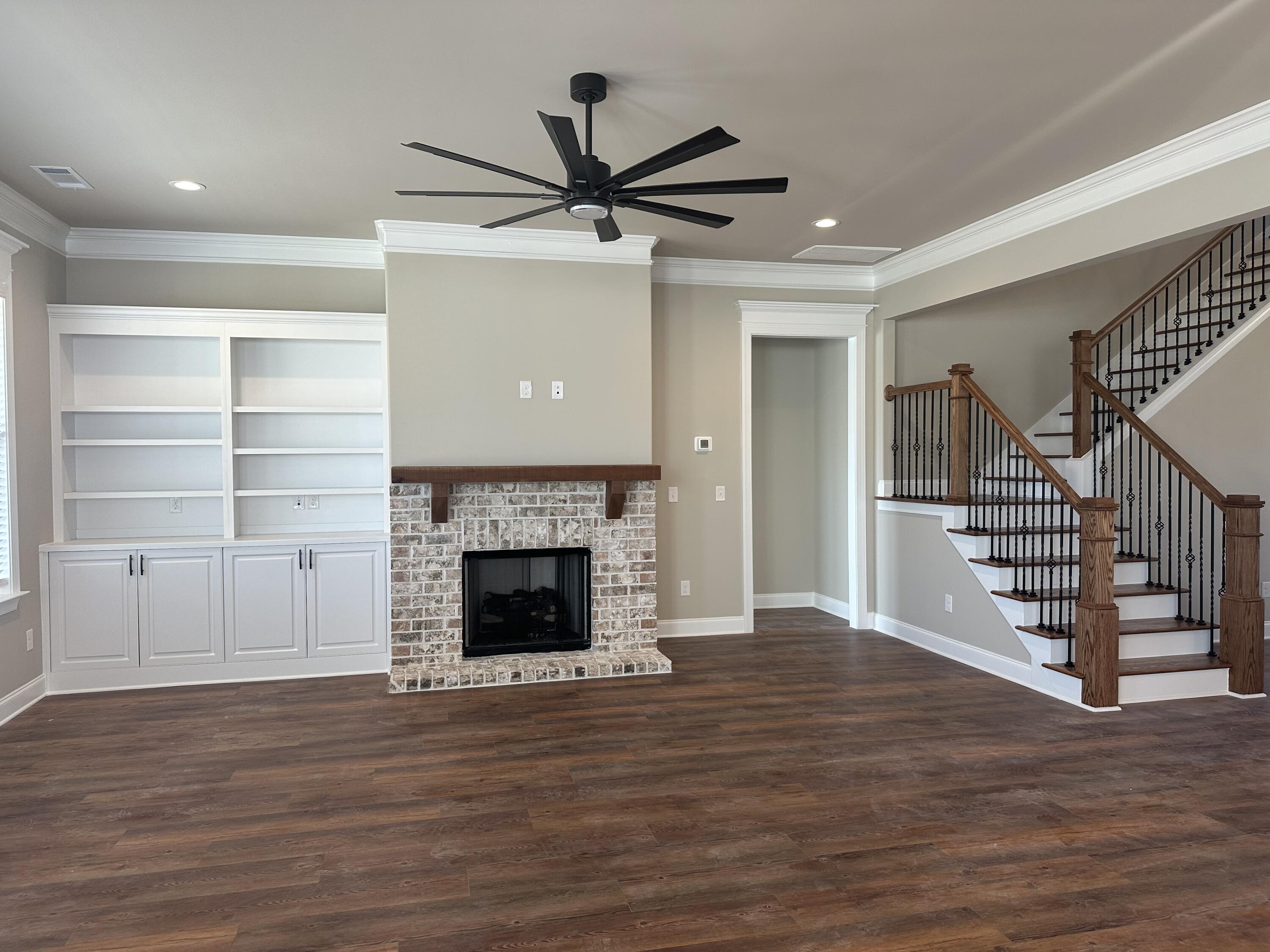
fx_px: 881
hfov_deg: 71.6
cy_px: 476
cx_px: 635
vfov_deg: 56.8
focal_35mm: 24
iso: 125
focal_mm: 6.86
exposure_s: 1/120
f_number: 1.78
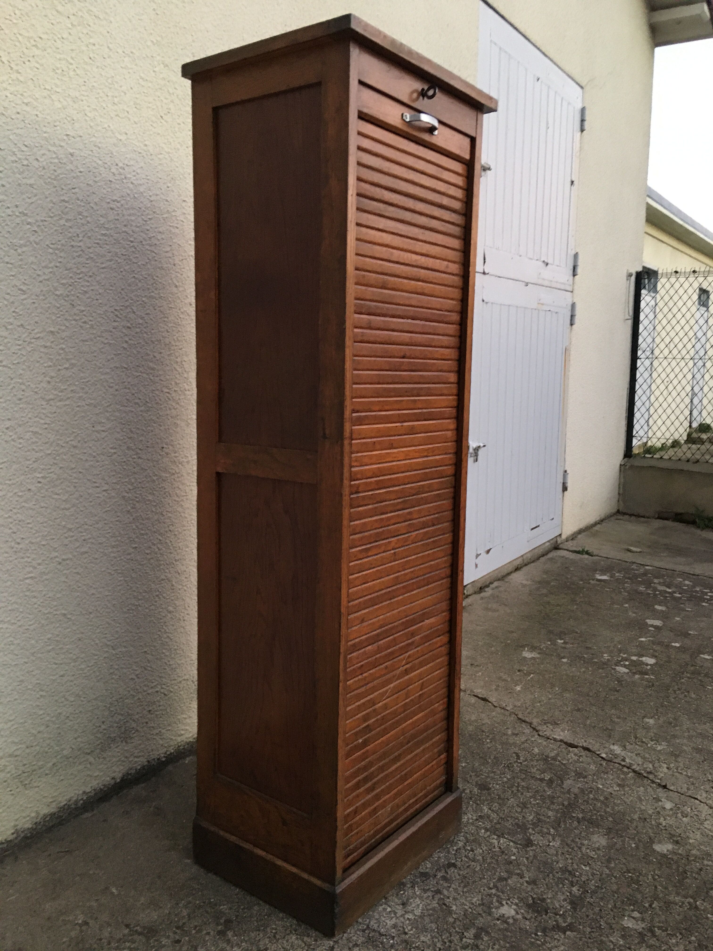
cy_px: 476
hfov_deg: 48.2
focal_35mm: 29
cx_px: 356
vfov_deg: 61.7
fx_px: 796
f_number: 2.2
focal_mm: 4.15
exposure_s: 1/17
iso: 200
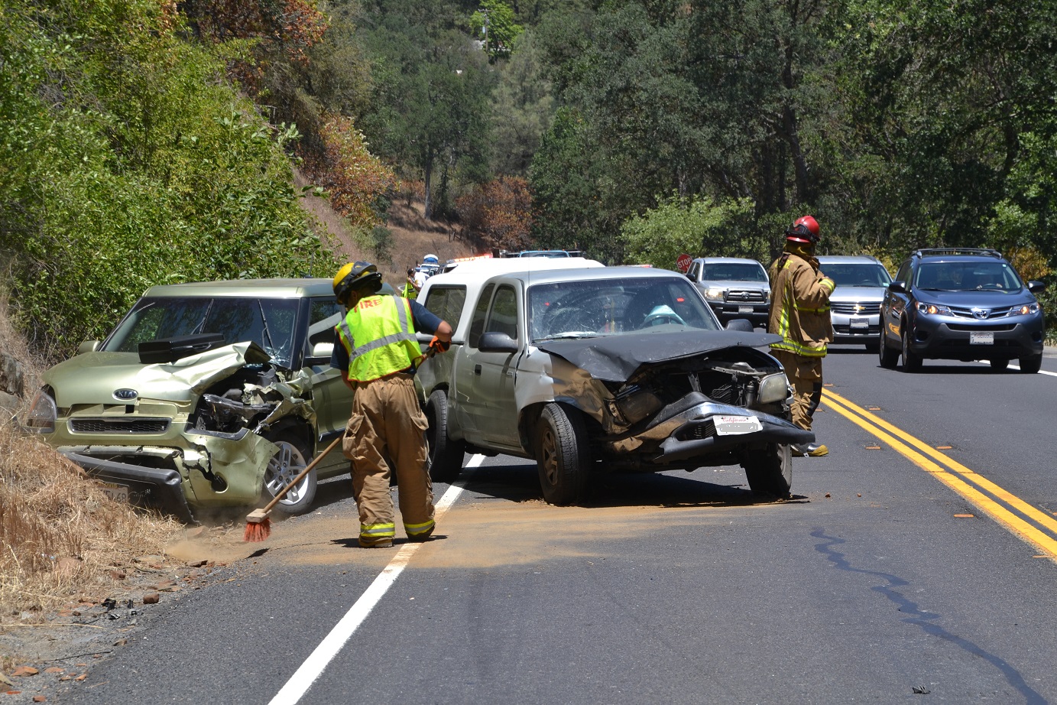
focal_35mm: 105
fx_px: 3083
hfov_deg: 19.5
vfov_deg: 13.0
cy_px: 352
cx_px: 528
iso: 100
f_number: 8
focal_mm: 70
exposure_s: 1/250
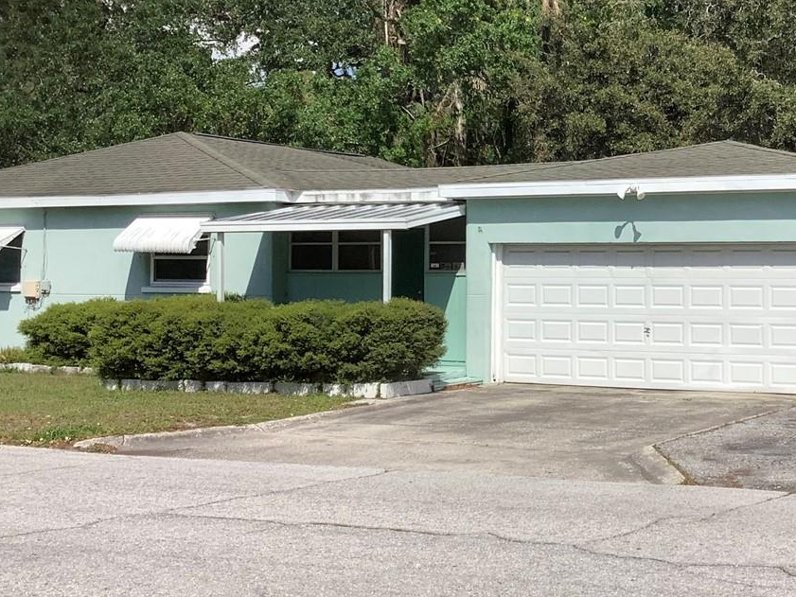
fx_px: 1357
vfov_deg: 24.8
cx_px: 579
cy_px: 241
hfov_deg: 32.2
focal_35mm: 59
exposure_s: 1/1852
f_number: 2.4
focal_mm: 3.3
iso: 25
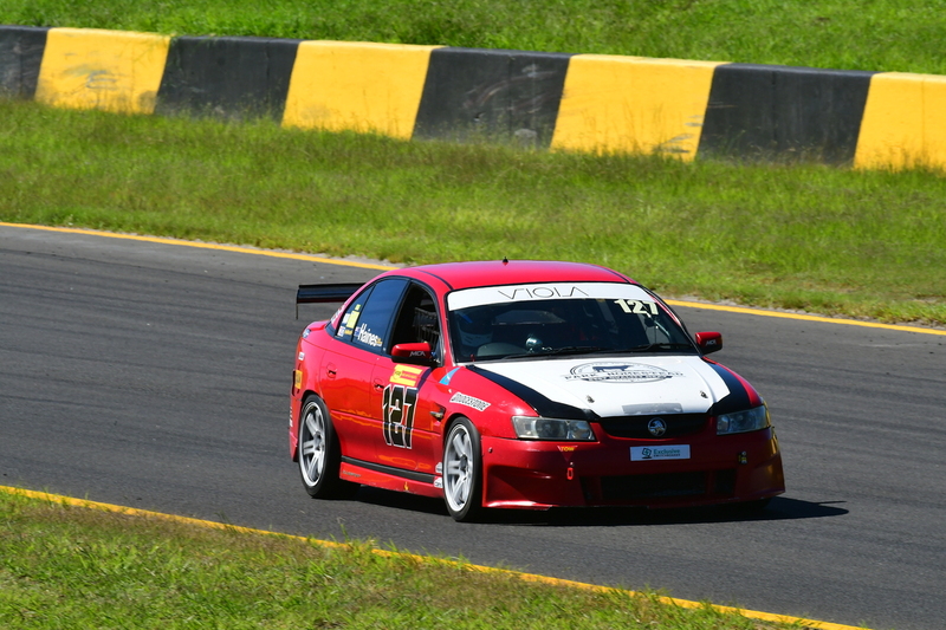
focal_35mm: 675
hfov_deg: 3.1
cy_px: 315
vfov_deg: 2.0
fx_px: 17733
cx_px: 473
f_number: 13
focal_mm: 450
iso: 500
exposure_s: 1/640
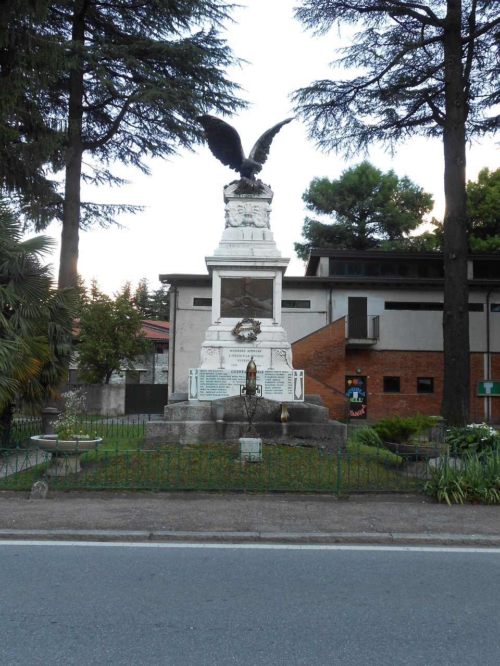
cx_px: 250
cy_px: 333
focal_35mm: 34
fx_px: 655
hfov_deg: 41.8
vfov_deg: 54.0
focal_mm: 6
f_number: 3.9
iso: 80
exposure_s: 1/80
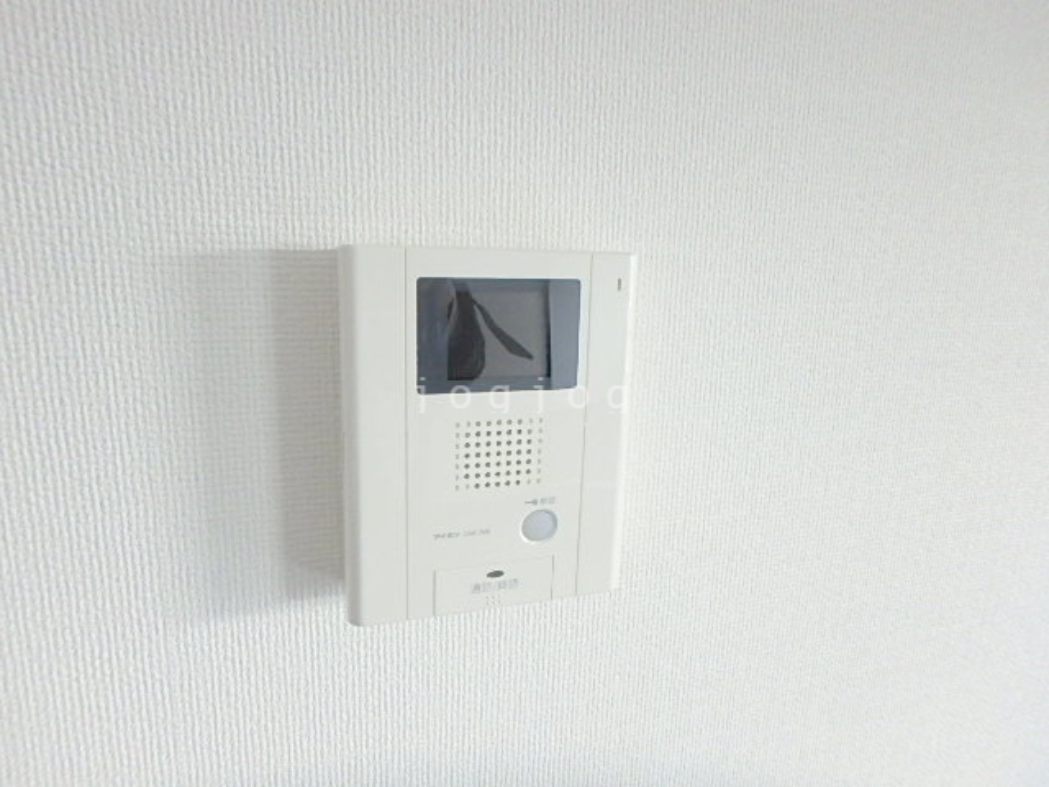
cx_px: 524
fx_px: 636
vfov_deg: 63.4
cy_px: 394
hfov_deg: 79.0
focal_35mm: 21
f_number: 3.5
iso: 640
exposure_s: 1/30
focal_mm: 3.7
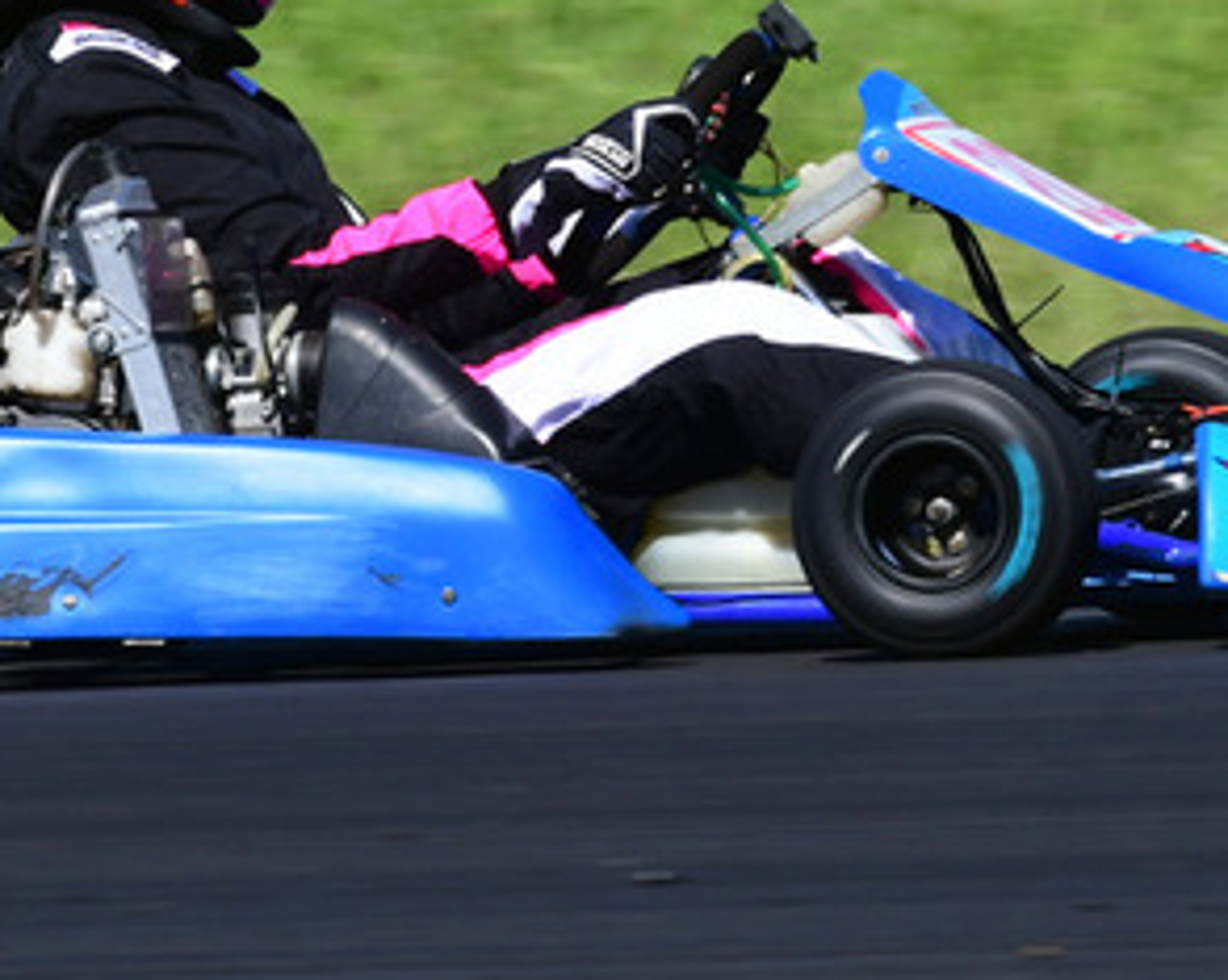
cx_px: 499
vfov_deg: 1.2
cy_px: -42
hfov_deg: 1.5
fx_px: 47543
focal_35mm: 1309
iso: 400
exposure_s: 1/640
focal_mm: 340
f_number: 11
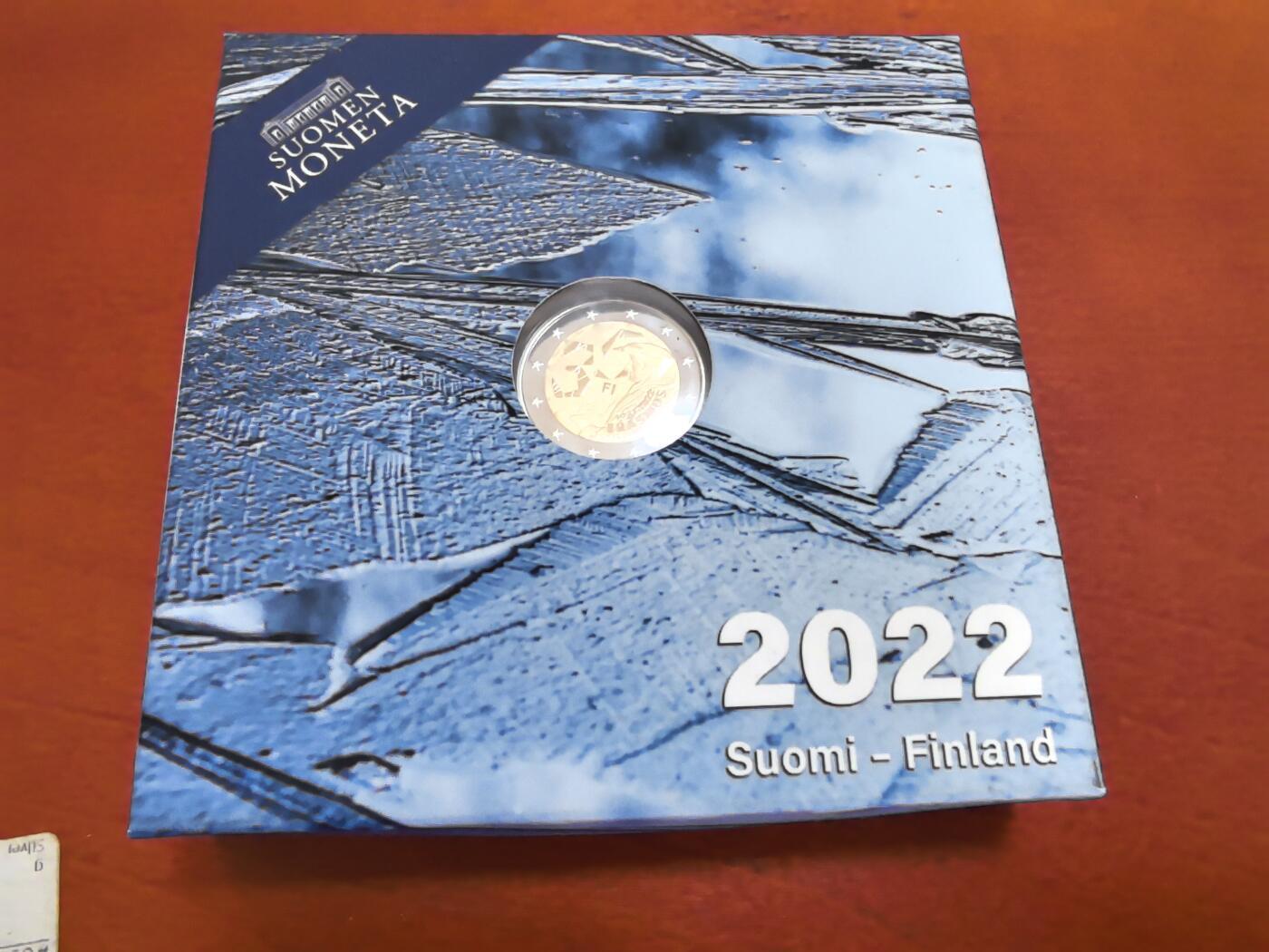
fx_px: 880
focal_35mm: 24
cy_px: 476
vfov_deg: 56.8
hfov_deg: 71.6
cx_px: 634
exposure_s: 1/33.3
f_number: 2.2
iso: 400
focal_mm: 1.68
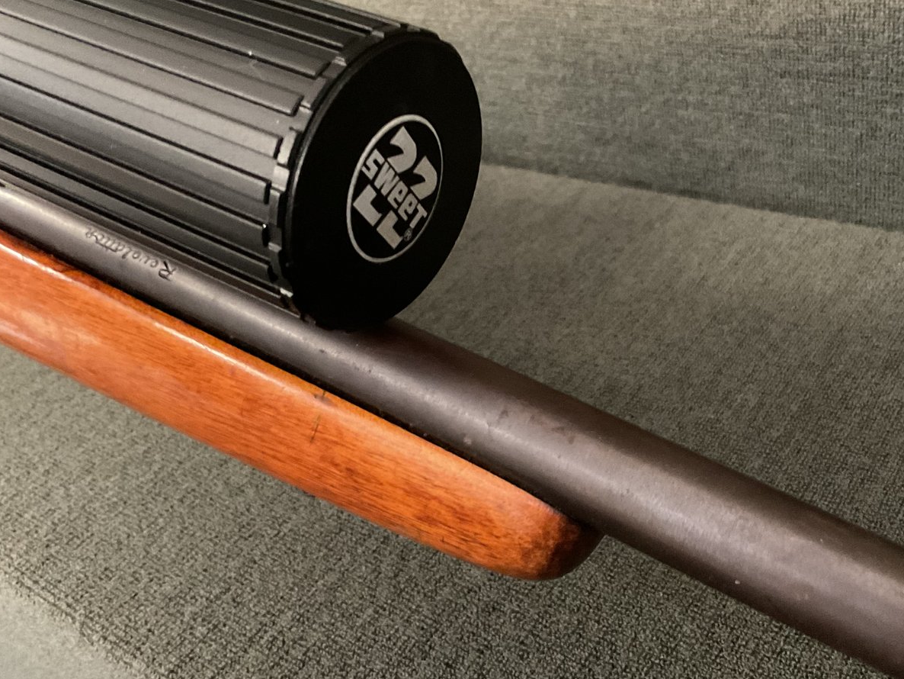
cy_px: 311
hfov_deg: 49.7
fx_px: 966
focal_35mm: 37
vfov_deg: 38.7
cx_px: 558
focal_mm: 3
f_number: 1.8
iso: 500
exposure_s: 1/17
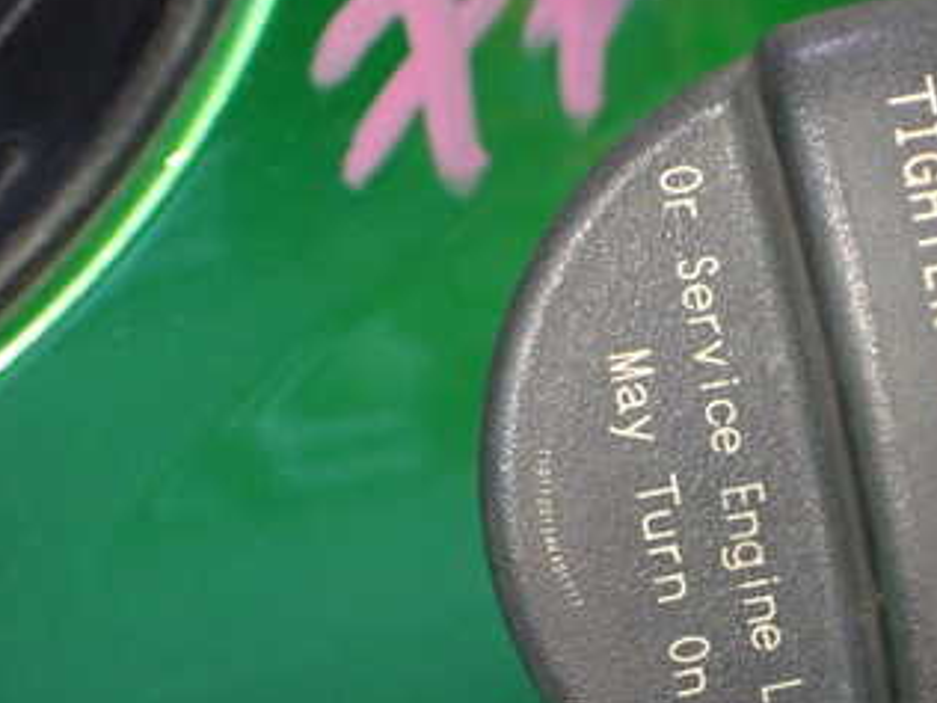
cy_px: 549
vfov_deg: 25.3
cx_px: 812
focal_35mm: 57
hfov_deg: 32.4
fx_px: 1543
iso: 640
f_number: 2.3
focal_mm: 5.4
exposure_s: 1/125
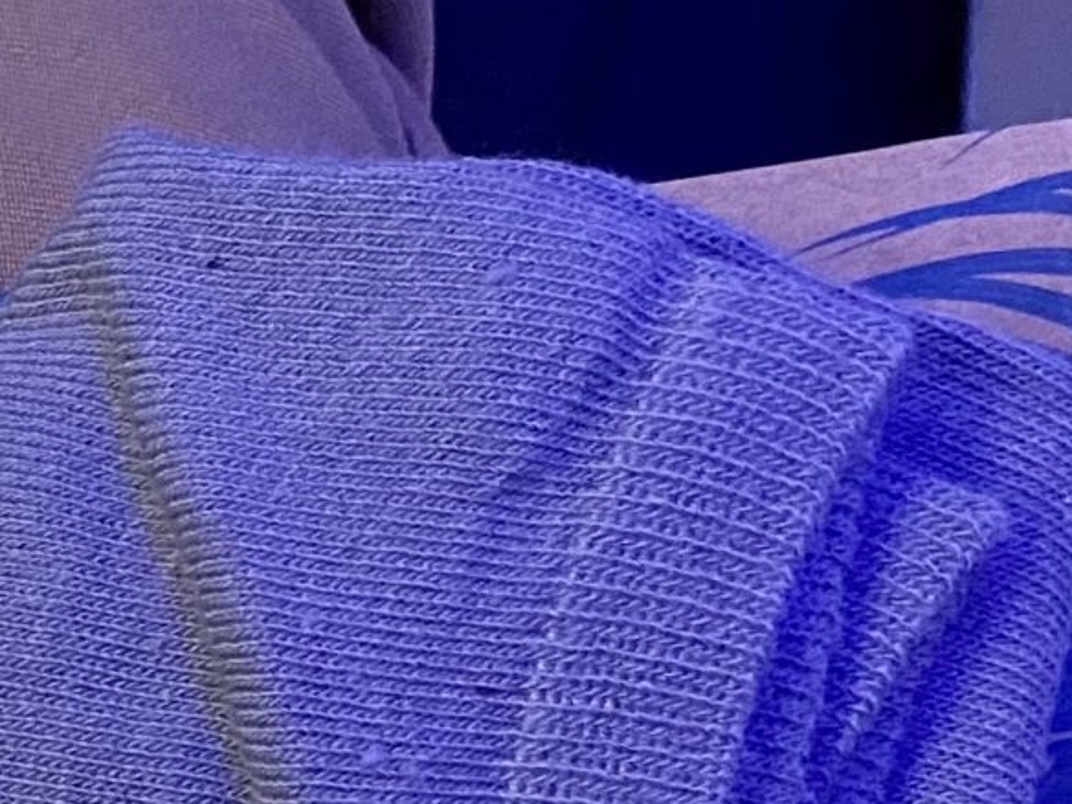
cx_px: -705
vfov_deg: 12.5
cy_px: 1079
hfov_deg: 15.4
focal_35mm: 114
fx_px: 3530
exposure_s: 1/27
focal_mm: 4.25
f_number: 1.8
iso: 640
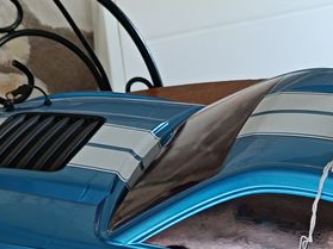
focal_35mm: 86
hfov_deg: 22.4
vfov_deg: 16.2
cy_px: 334
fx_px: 827
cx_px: 279
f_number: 1.88
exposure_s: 1/33.3
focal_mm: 5.59
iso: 523
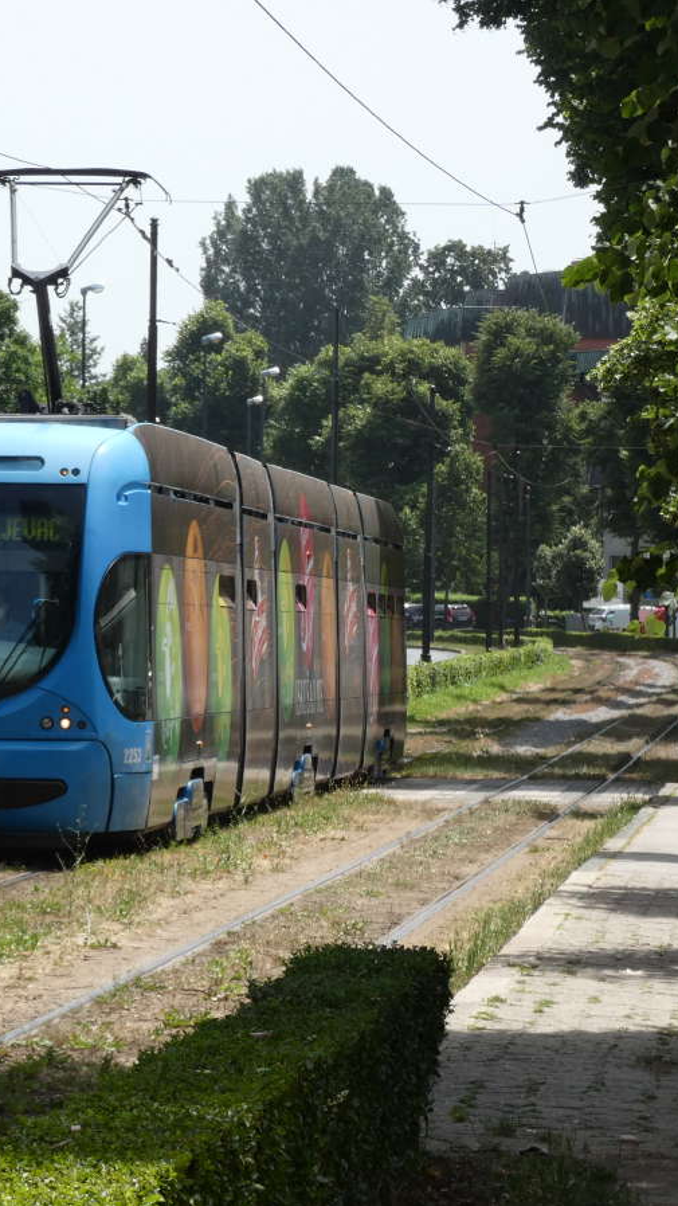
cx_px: 16
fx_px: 5818
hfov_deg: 6.6
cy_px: 603
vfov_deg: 11.8
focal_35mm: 182
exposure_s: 1/250
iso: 80
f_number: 5.2
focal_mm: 22.4
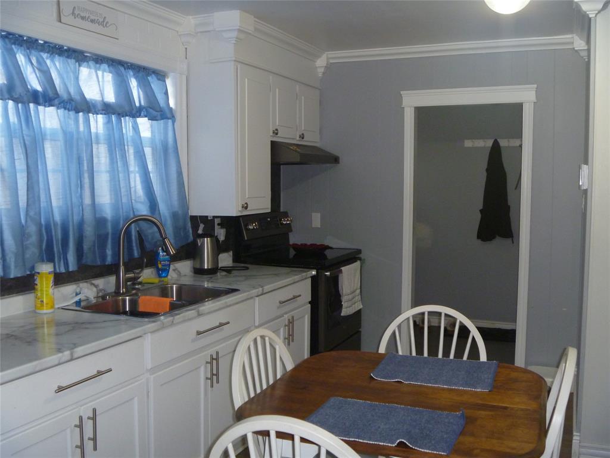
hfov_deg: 52.6
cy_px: 229
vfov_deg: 40.7
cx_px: 305
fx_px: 617
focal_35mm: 35
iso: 250
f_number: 3.5
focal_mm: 6.3
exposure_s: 1/30
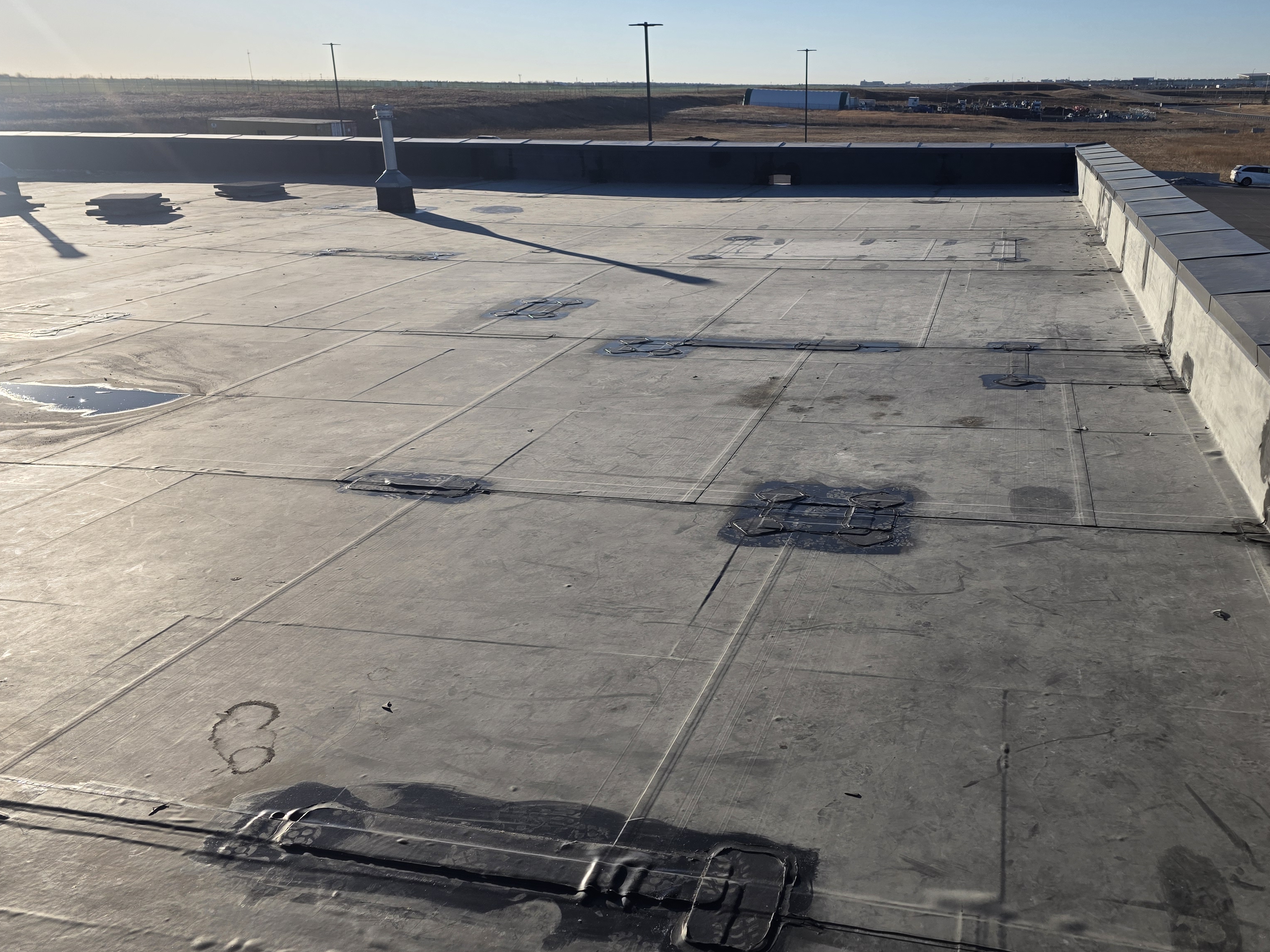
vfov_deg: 46.8
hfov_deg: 59.4
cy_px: 512
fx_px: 1101
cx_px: 769
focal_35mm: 30
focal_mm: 6.3
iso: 80
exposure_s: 1/7333
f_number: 1.7
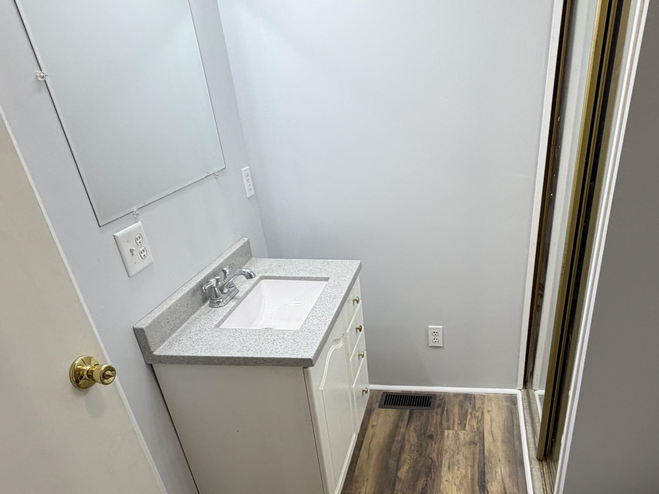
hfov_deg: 65.3
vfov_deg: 51.2
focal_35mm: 26
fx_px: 495
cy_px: 361
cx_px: 447
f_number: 2.2
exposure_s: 1/120
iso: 80
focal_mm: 2.22
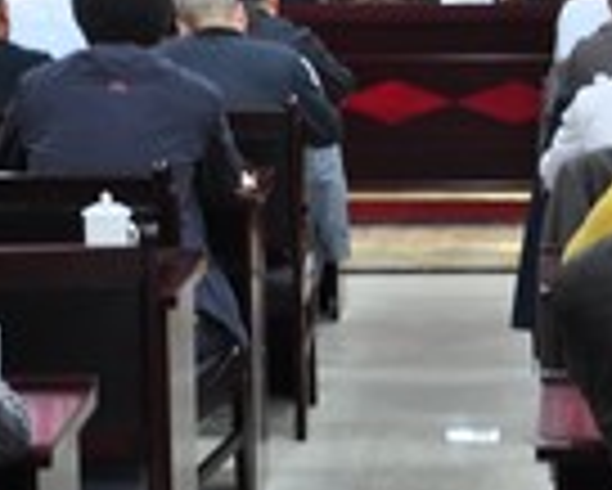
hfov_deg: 13.2
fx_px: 2628
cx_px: 468
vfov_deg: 10.6
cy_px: 85
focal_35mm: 145
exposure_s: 1/8
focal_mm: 28
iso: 400
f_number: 4
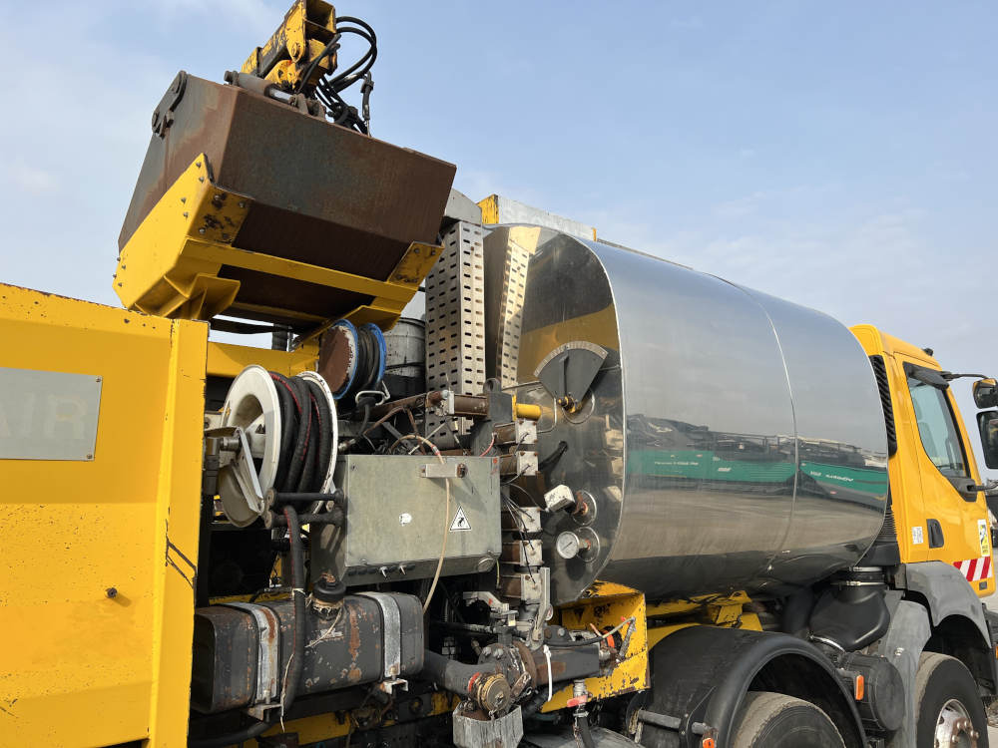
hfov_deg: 67.3
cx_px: 499
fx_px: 750
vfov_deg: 53.1
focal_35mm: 26
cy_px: 374
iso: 50
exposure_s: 1/3077
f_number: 1.5
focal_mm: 5.7
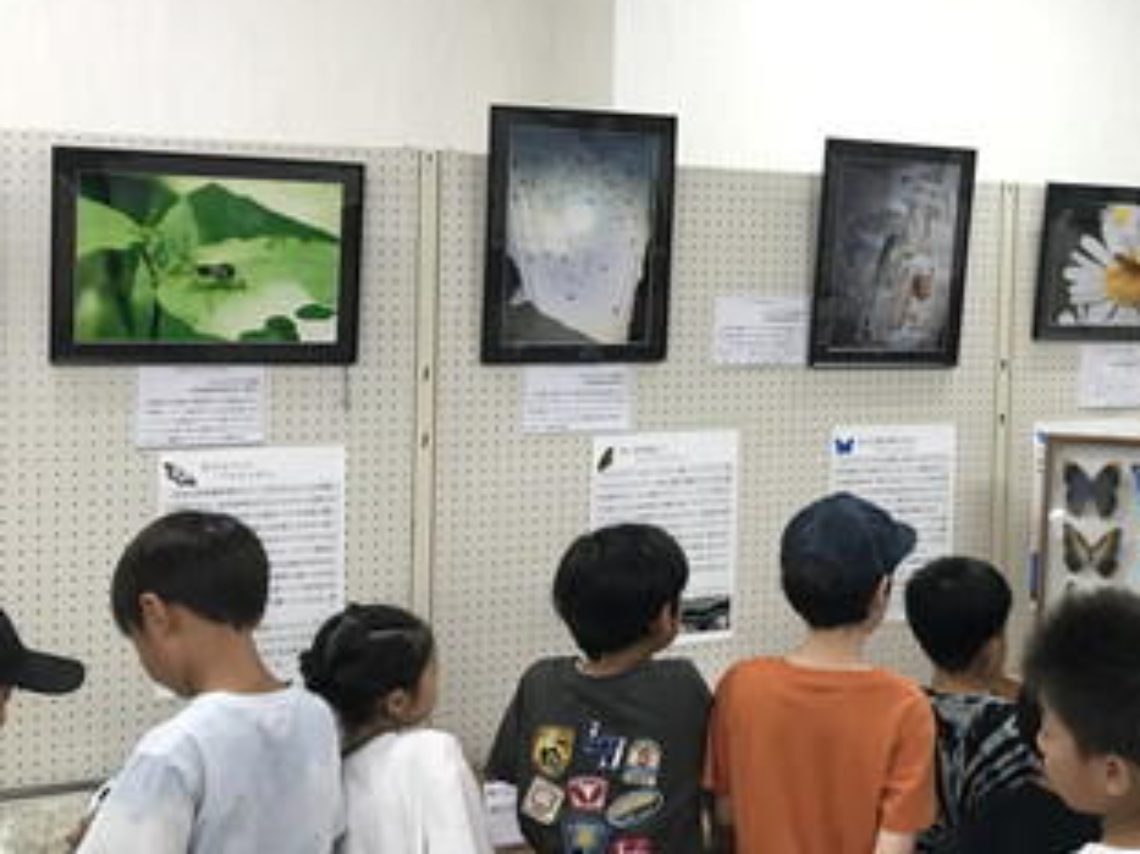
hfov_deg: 40.4
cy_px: 310
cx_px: 909
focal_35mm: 45
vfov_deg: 32.0
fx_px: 1481
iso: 40
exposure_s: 1/33
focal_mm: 3.99
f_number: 1.8
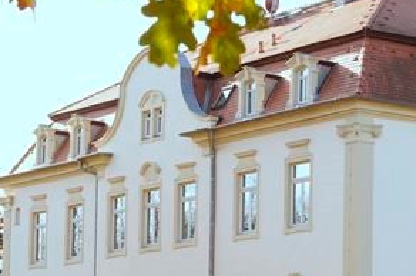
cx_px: 319
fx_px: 1709
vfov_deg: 9.2
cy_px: 265
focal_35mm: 148
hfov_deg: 13.8
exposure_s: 1/80
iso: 160
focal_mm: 45
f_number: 10
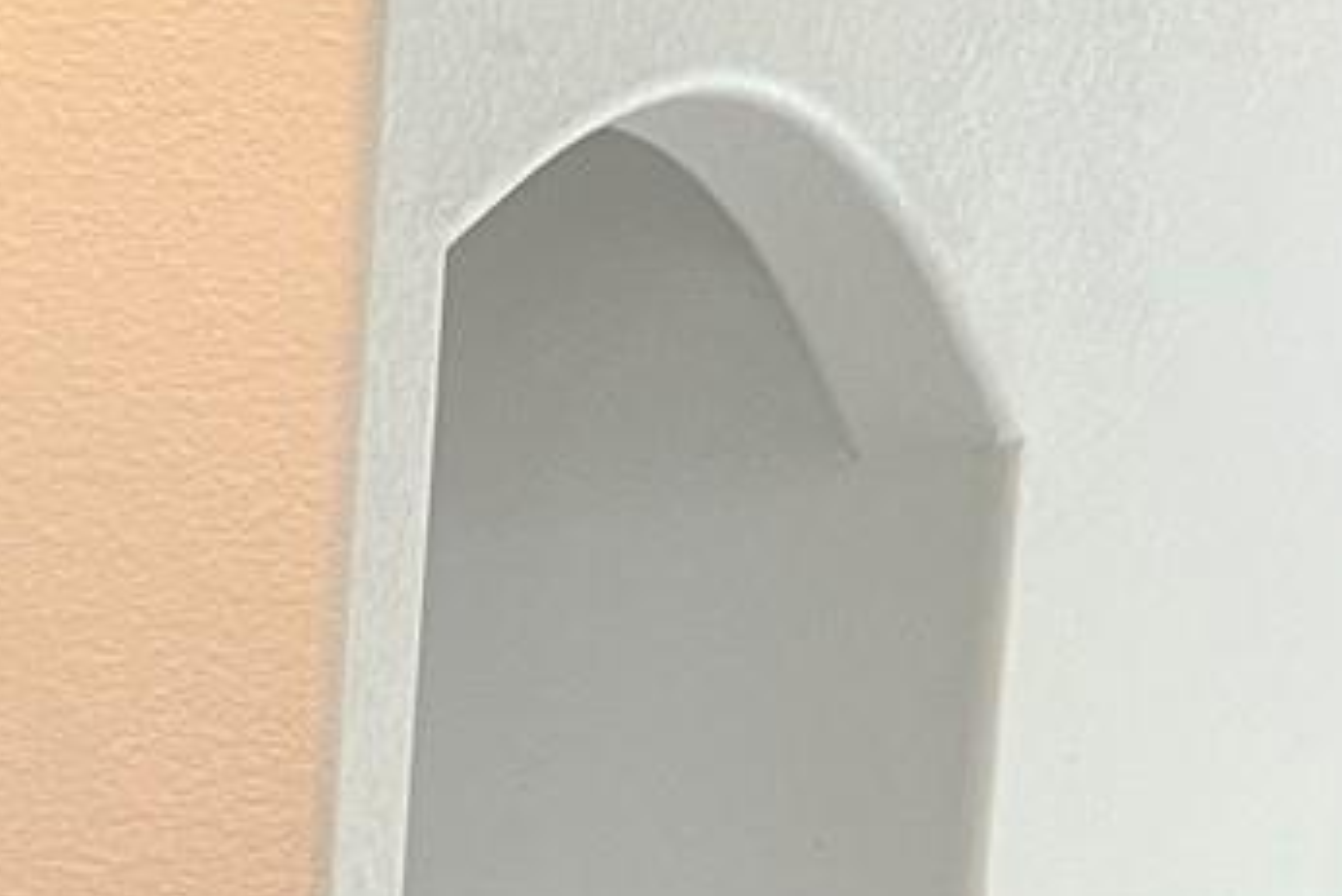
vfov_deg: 9.8
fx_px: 4661
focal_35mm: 125
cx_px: -1458
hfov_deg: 13.6
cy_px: 2098
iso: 125
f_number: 1.5
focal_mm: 5.7
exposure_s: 1/60
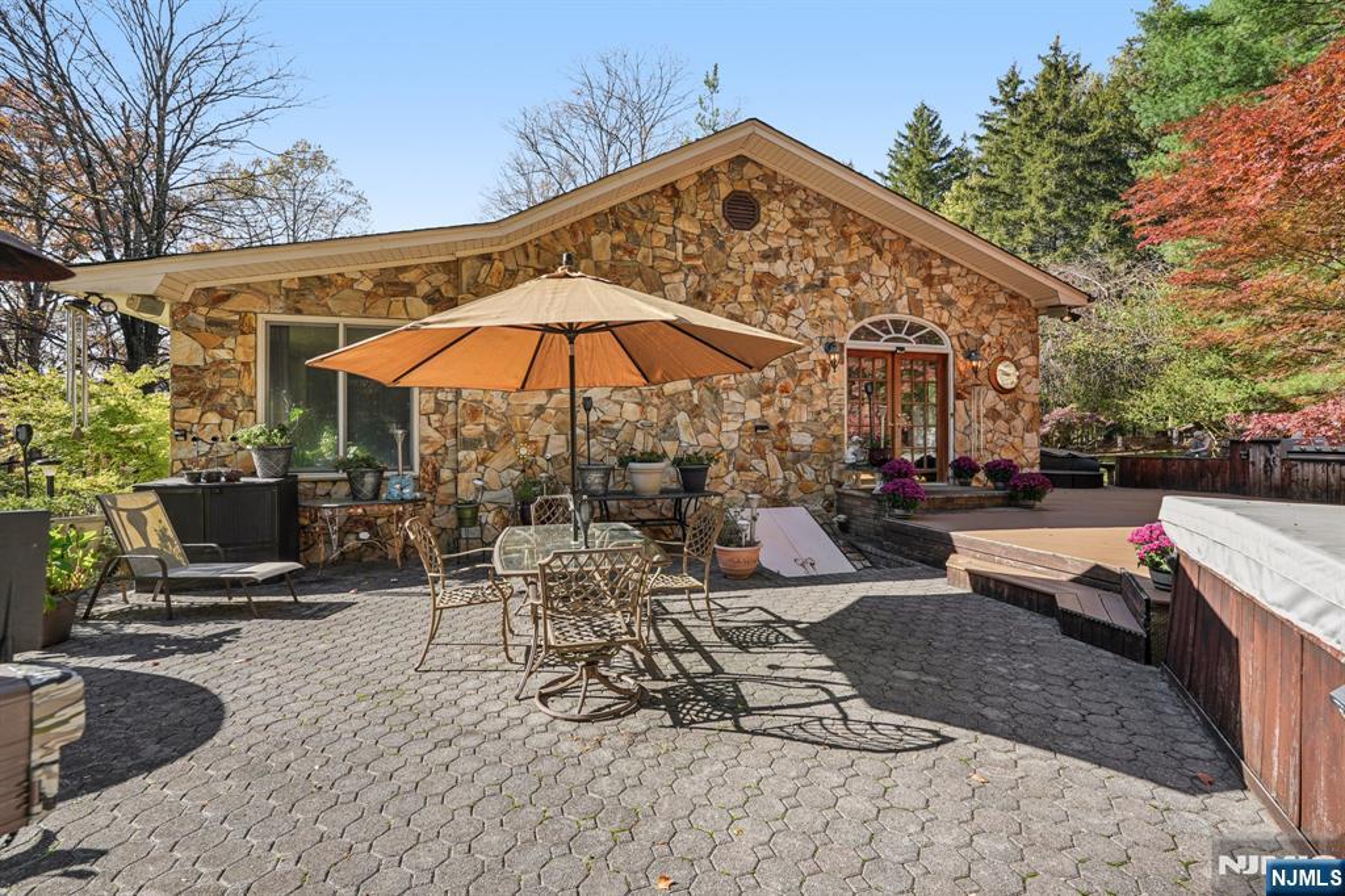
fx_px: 598
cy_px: 448
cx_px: 672
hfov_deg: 96.8
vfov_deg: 73.7
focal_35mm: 16
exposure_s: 1/60
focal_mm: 16
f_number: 8
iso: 100
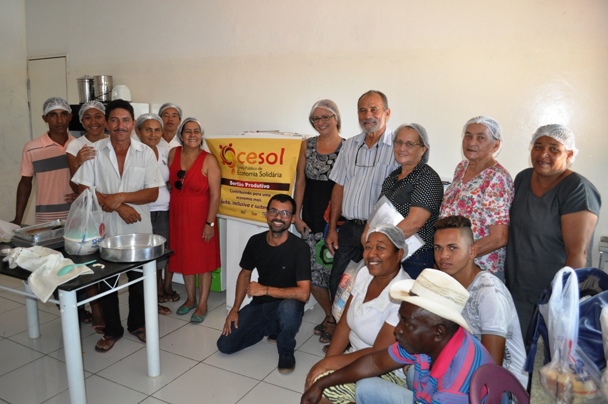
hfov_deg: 67.4
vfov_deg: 47.8
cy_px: 202
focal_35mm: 27
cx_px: 304
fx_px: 455
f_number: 3.5
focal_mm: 18
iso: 800
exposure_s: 1/60
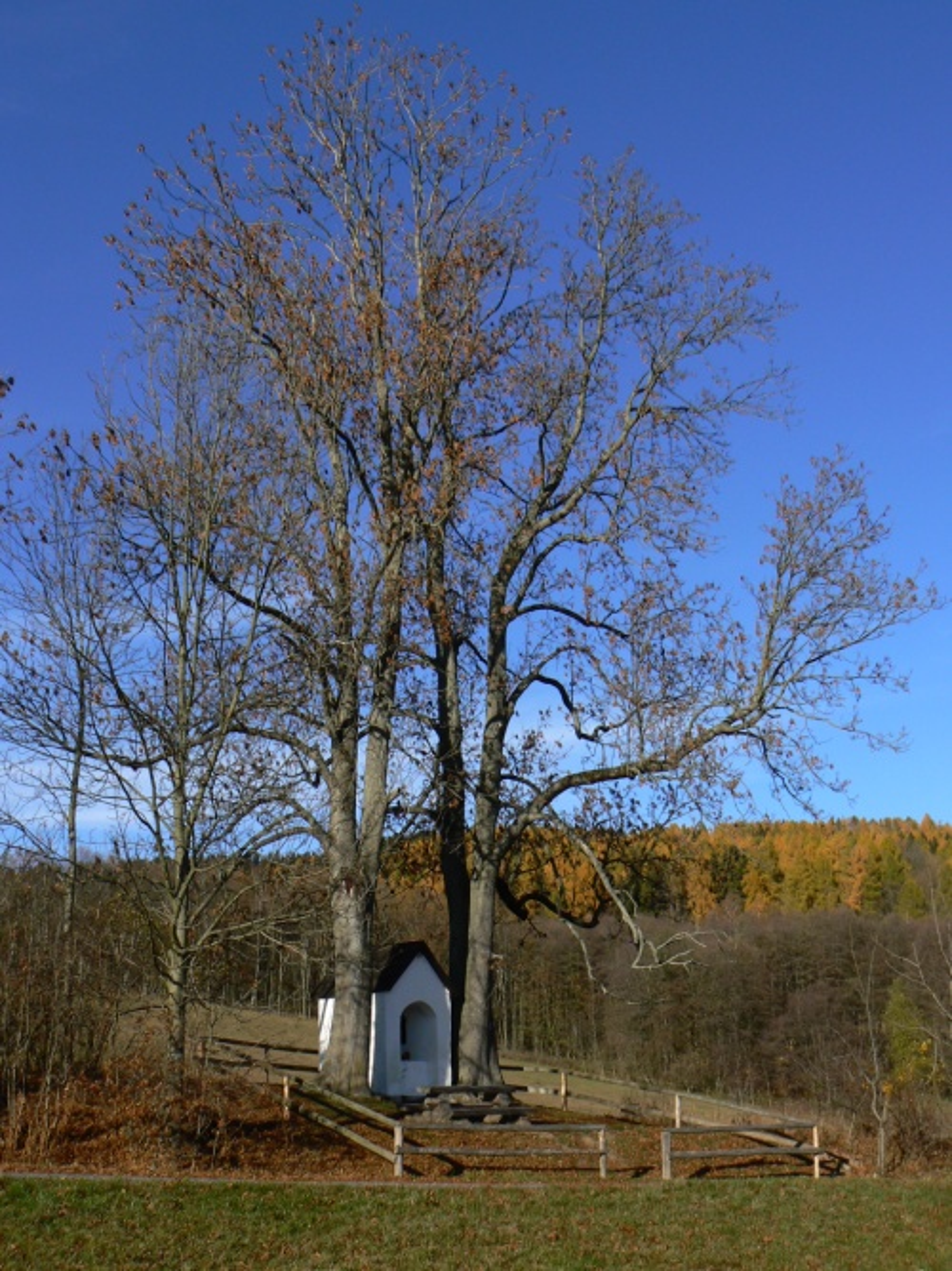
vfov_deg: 51.4
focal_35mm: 36
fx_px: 1321
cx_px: 476
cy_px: 636
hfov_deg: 39.6
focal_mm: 6
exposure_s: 1/400
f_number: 7.1
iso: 80
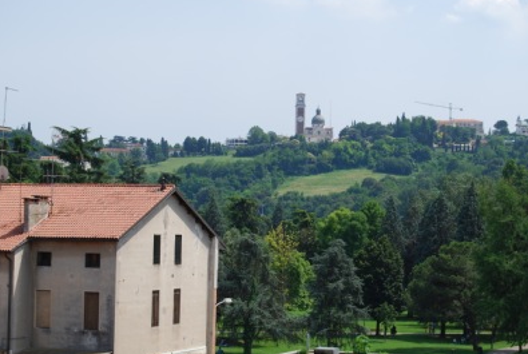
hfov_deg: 21.7
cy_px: 186
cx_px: 269
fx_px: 1375
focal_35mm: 94
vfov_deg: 14.7
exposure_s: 1/200
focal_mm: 55
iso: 100
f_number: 7.1
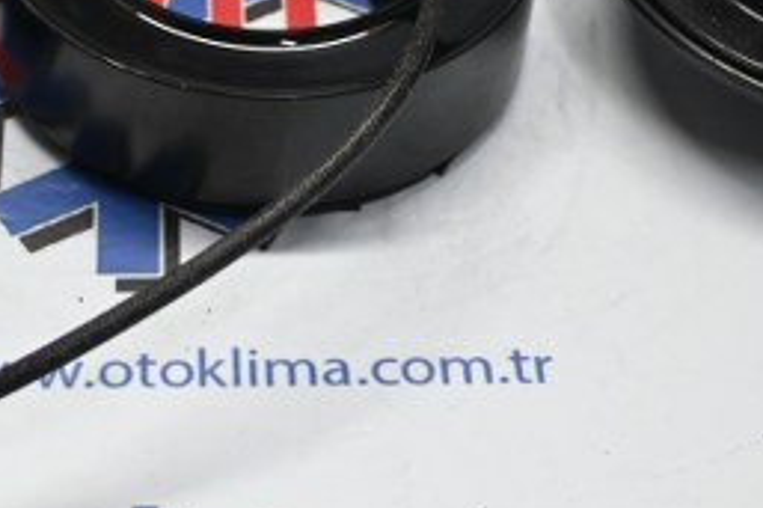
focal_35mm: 117
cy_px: -156
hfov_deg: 17.5
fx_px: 2469
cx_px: 226
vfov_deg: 11.4
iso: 1000
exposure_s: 1/125
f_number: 4.2
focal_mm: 25
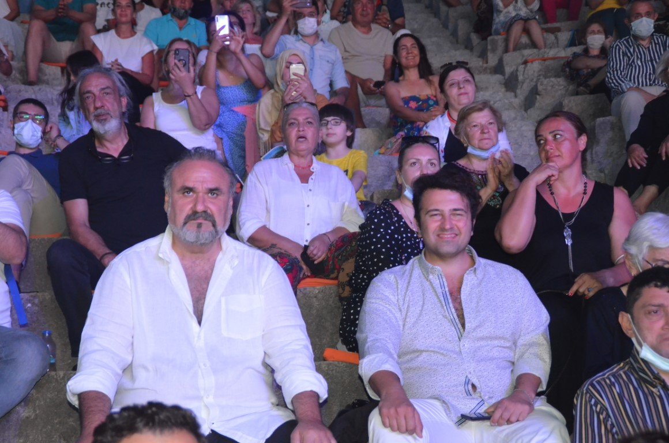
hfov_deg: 32.0
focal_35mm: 63
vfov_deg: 21.5
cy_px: 222
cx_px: 334
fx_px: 1168
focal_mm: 42
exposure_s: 1/60
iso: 3200
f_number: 4.5
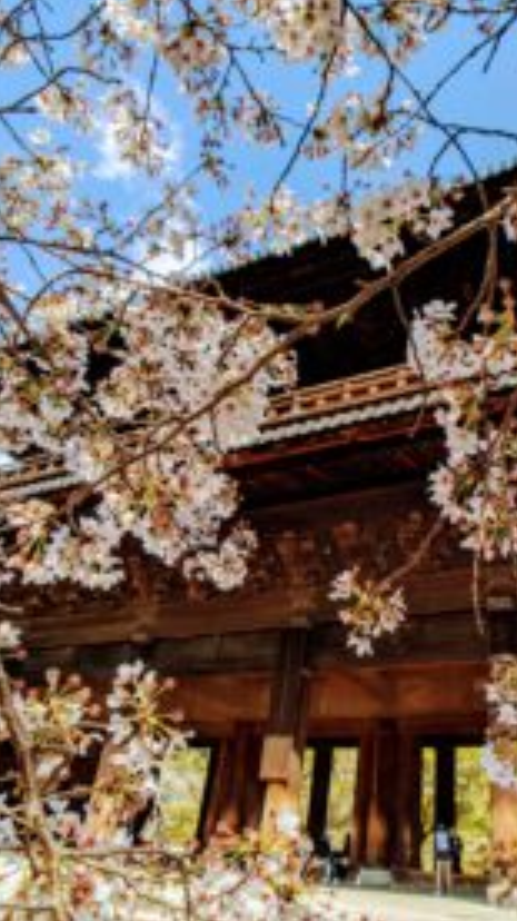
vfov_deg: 50.5
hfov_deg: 29.1
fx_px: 976
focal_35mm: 40
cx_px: 399
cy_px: 462
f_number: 1.8
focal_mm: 4.44
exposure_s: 1/1466
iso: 53
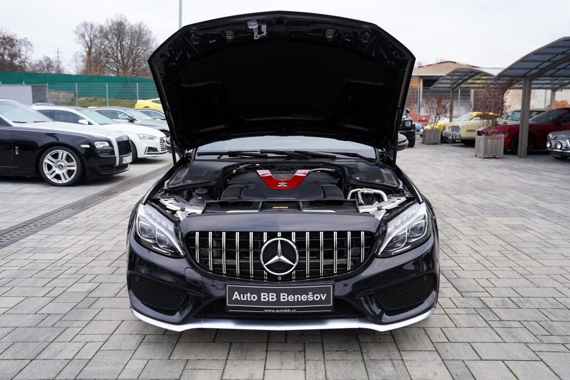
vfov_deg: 41.1
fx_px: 507
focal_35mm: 32
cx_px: 285
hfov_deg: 58.7
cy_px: 190
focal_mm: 32
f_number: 4.5
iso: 100
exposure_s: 1/100
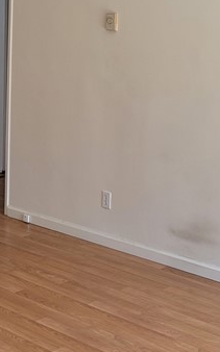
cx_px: -19
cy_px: 90
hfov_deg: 16.4
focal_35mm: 77
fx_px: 739
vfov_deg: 26.5
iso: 40
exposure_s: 1/120
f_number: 1.8
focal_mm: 6.7
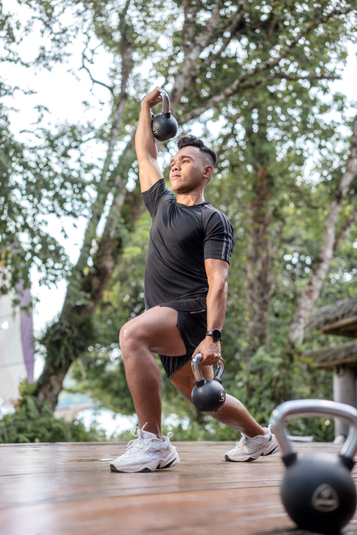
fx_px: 743
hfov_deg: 27.0
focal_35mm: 50
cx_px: 178
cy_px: 268
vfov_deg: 39.6
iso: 50
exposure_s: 1/400
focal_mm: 50
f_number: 2
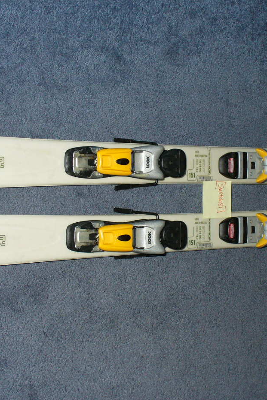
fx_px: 668
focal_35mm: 60
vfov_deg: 33.4
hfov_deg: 22.6
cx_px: 156
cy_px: 199
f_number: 2.9
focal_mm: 7
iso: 100
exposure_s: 1/60
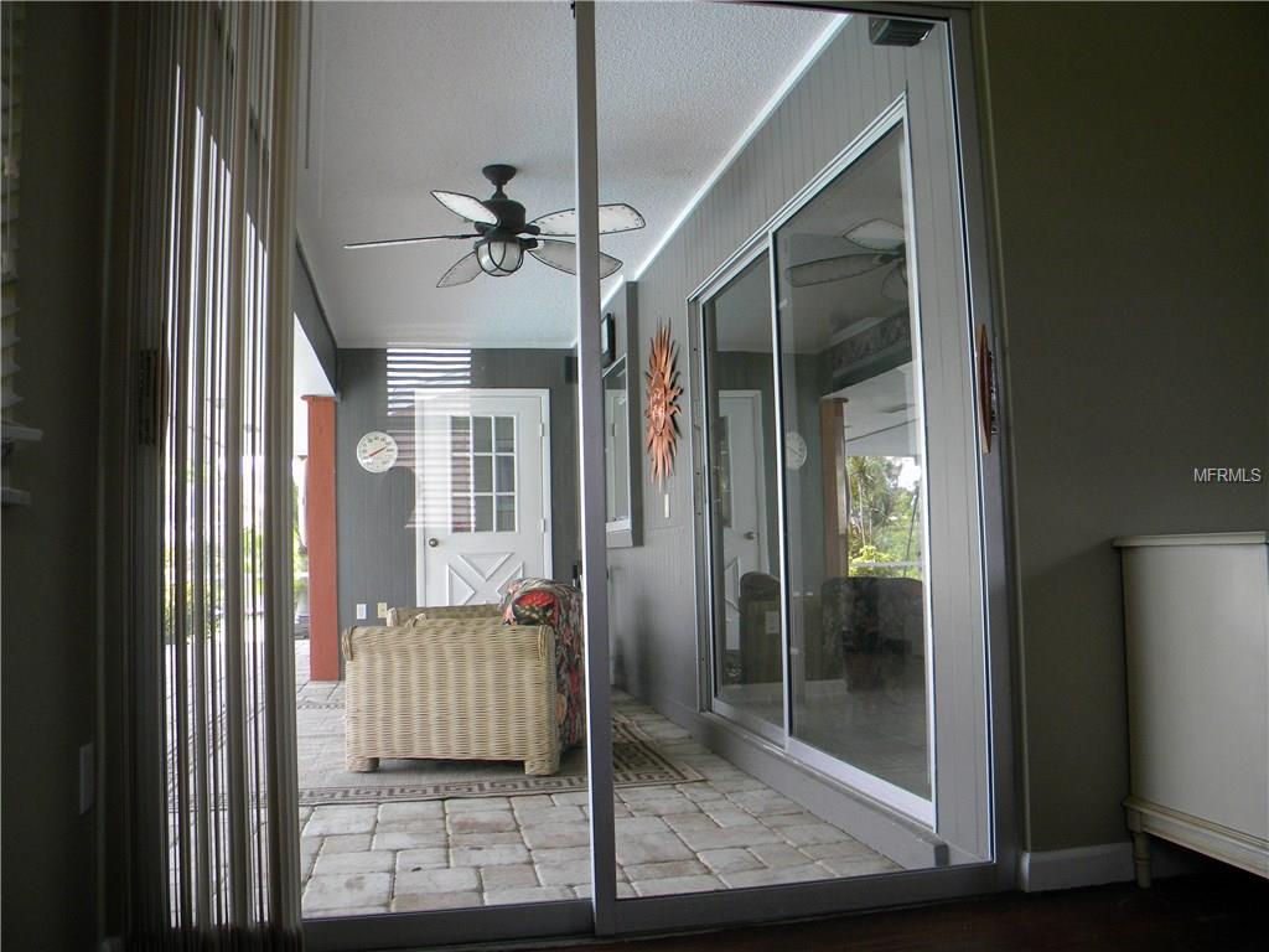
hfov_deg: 63.4
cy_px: 476
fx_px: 1026
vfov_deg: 49.7
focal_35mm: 28
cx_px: 634
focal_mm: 5
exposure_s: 1/56.1
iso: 192
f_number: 3.5
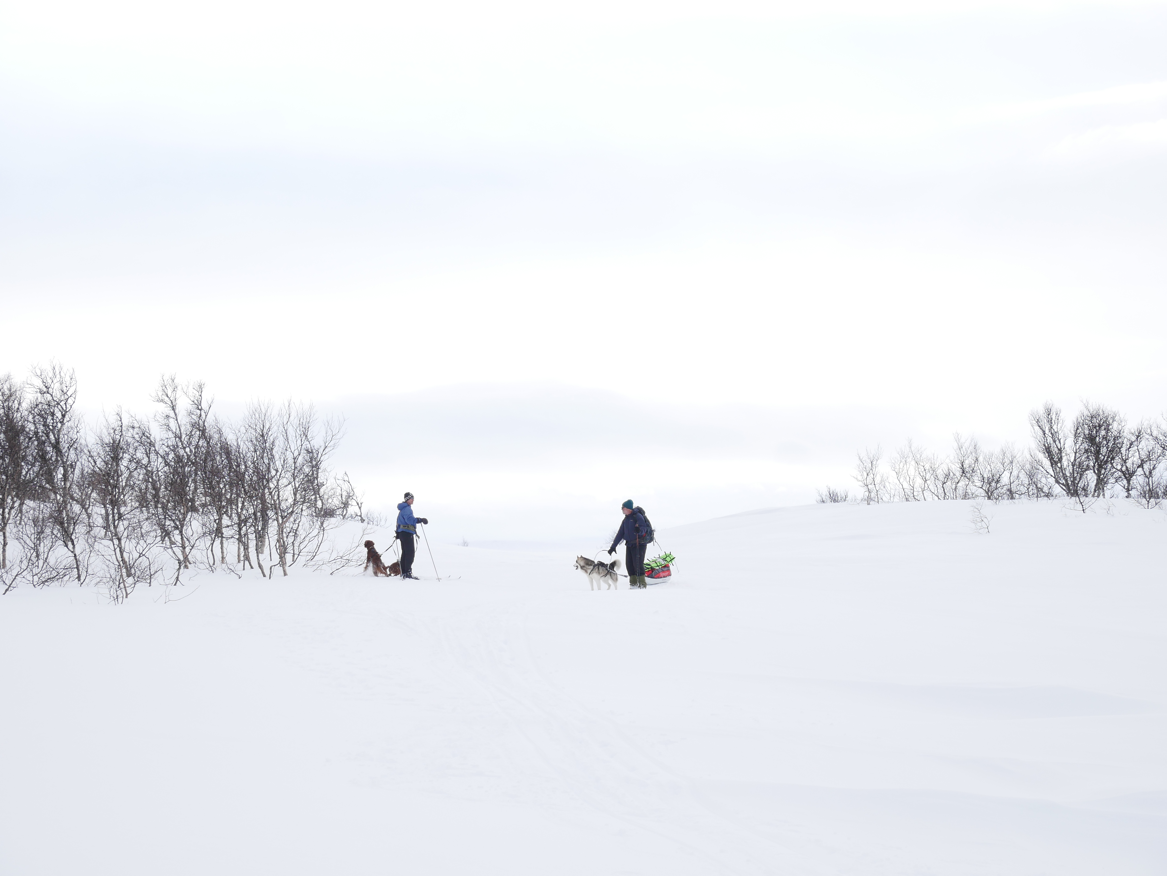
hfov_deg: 30.3
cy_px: 438
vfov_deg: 22.9
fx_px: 2159
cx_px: 584
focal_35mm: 64
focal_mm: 32
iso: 200
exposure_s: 1/320
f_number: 9
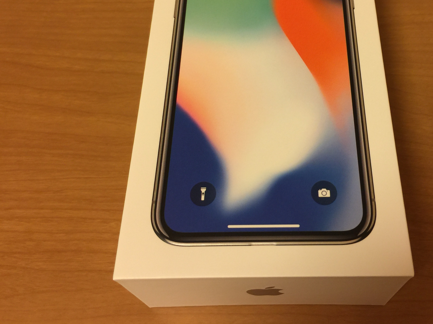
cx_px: 278
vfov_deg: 36.5
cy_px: 111
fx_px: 488
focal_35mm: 39
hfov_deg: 47.3
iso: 32
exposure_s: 1/15
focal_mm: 4.15
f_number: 2.2
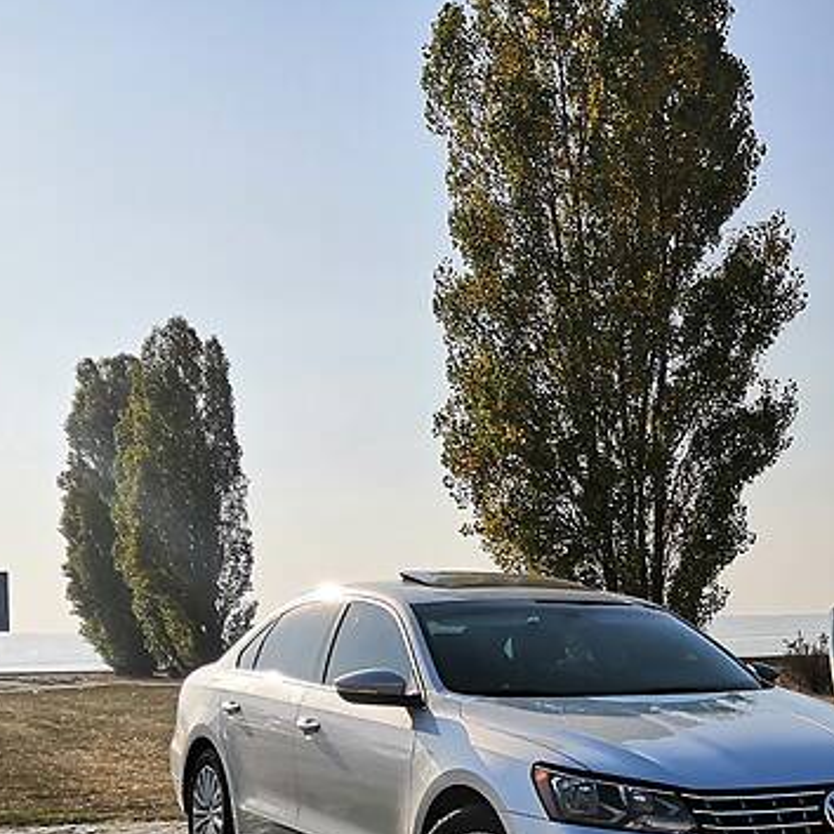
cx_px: 754
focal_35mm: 54
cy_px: 648
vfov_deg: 31.0
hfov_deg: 30.2
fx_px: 1472
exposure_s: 1/1748
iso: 50
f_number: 1.8
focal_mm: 4
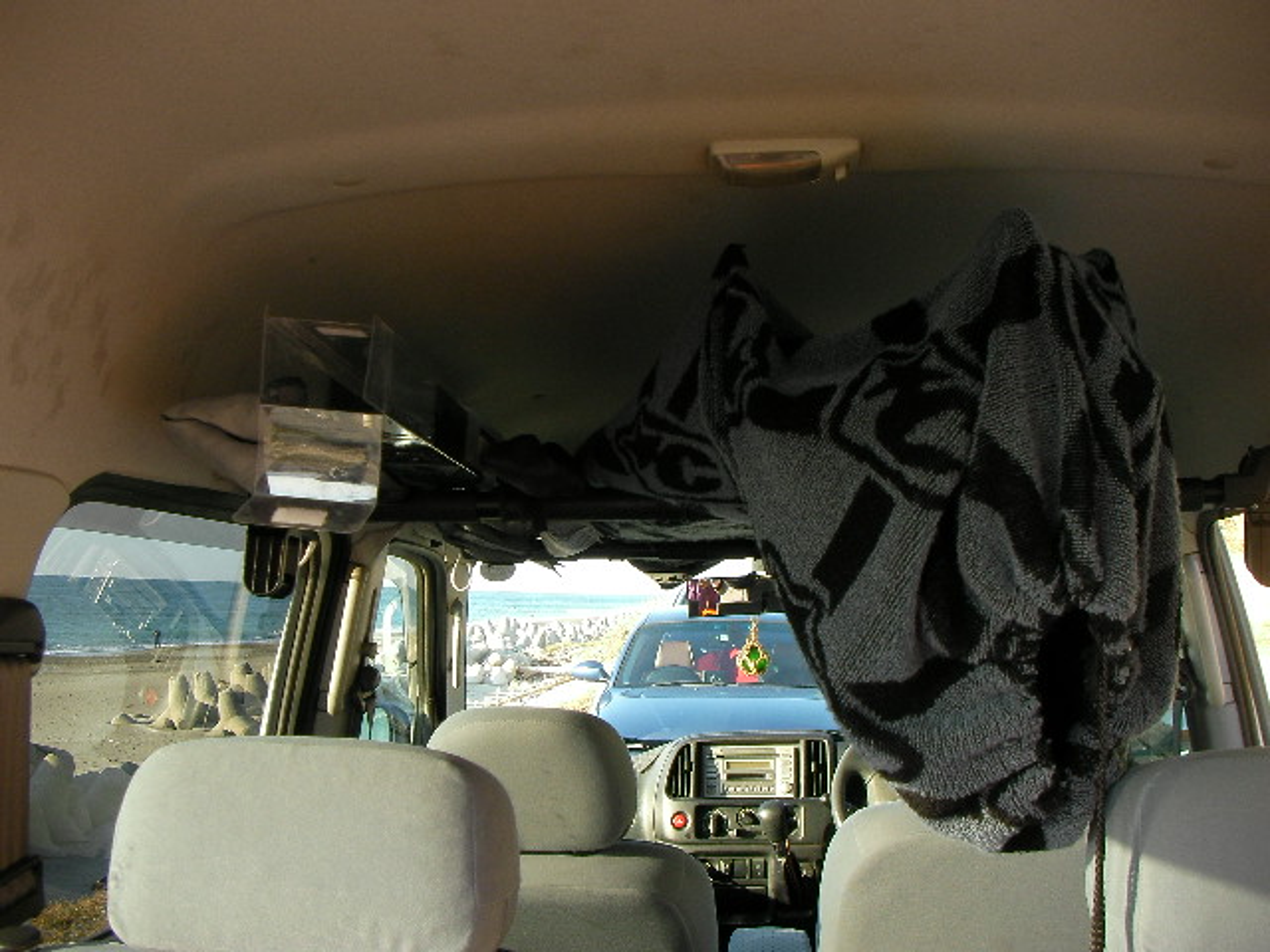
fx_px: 1394
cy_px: 476
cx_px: 635
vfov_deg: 37.7
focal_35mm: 38
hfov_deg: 49.0
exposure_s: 1/82.5
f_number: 3.5
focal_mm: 6.3
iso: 50
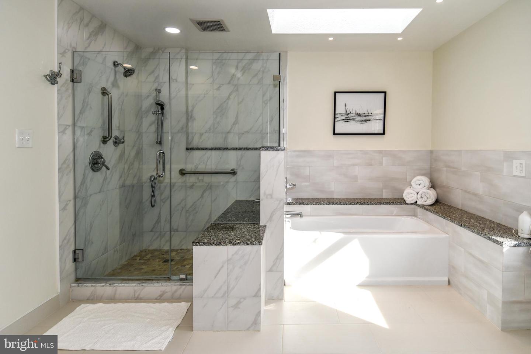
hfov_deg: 90.0
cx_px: 266
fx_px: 265
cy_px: 177
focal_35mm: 18
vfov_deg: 67.4
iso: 110
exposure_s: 1/125
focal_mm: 12
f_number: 5.6
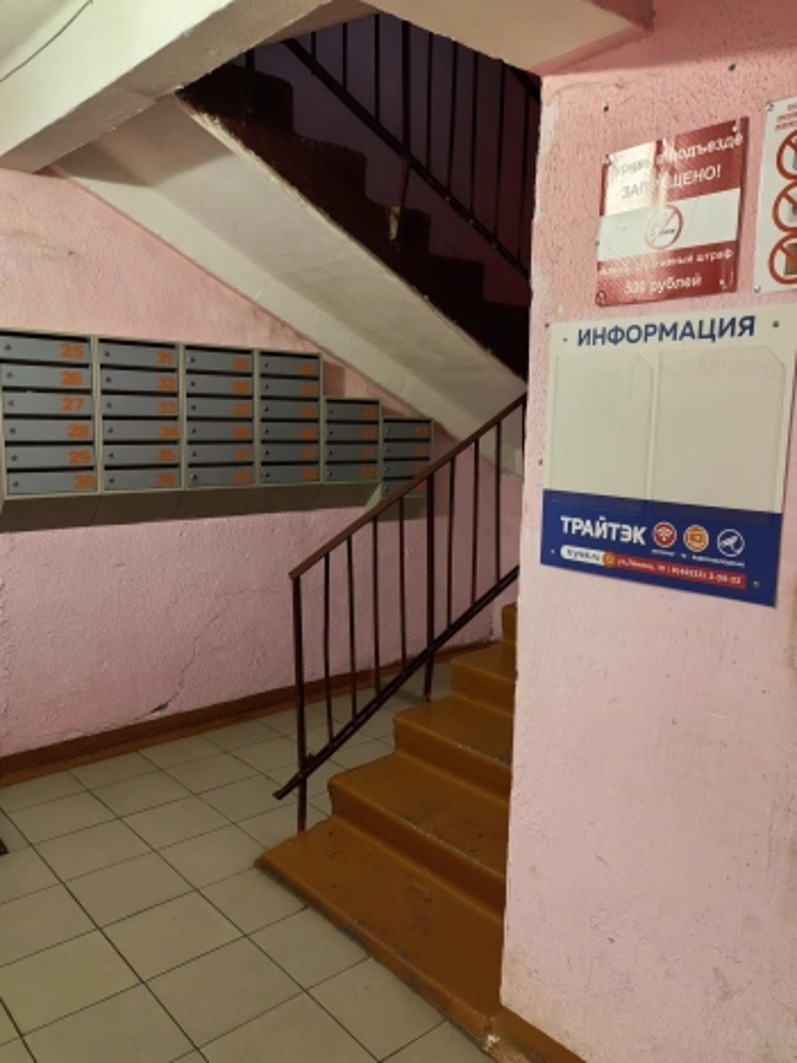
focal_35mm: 27
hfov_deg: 51.4
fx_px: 829
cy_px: 532
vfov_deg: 65.3
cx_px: 398
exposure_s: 1/30
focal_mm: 5.52
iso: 500
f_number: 1.9
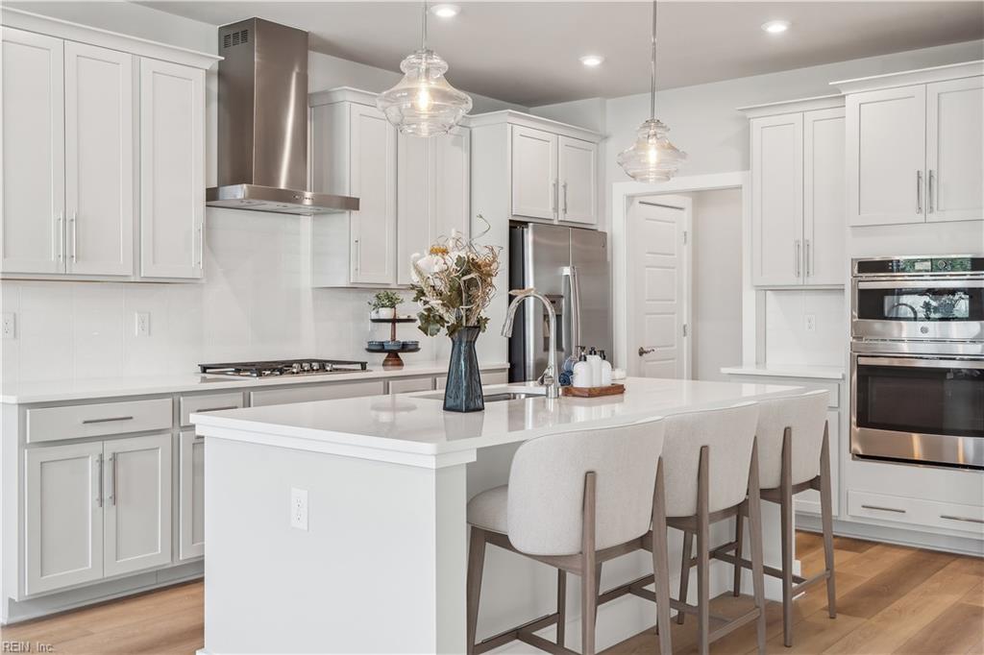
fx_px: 956
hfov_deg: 54.4
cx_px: 492
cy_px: 328
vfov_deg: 37.8
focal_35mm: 35
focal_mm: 35
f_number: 7.1
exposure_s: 1/13
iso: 200
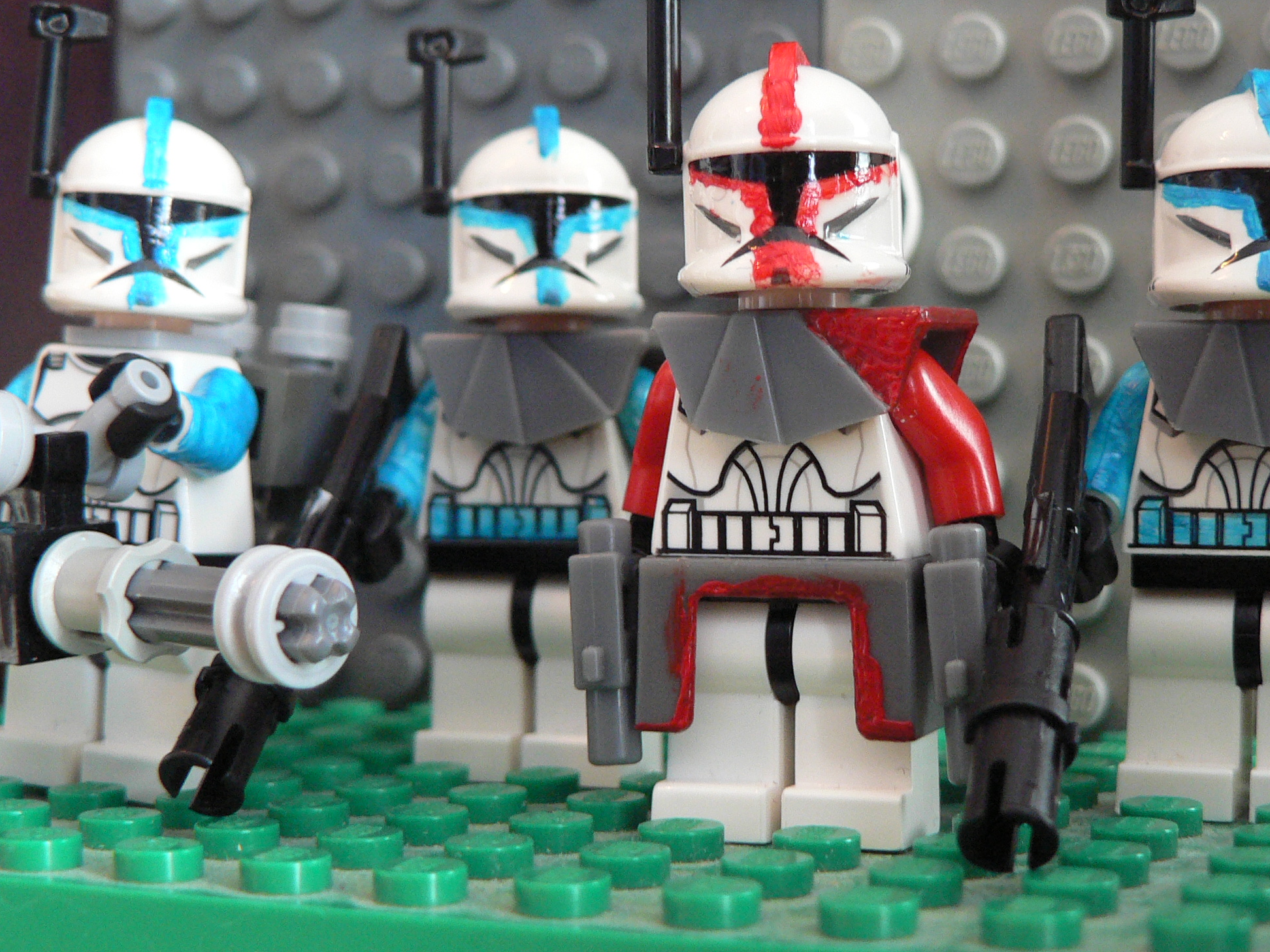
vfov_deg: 22.9
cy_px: 462
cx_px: 729
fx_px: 2348
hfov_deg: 30.2
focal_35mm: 64
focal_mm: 9.3
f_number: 3.2
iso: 200
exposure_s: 1/10
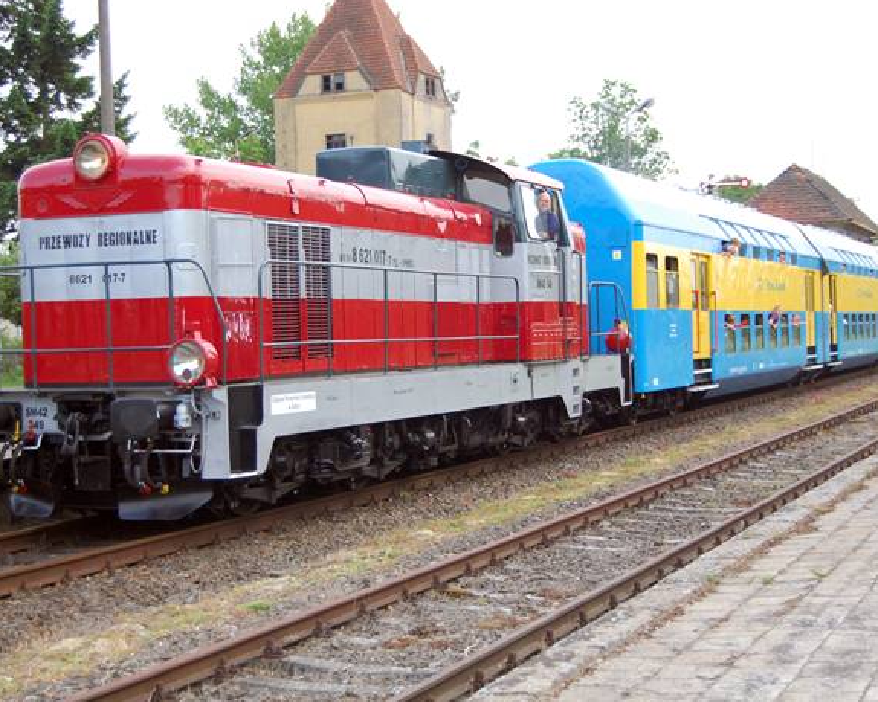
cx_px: 403
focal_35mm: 65
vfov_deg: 23.5
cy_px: 349
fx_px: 1689
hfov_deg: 29.1
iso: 800
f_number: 4.8
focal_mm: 38
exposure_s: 1/500
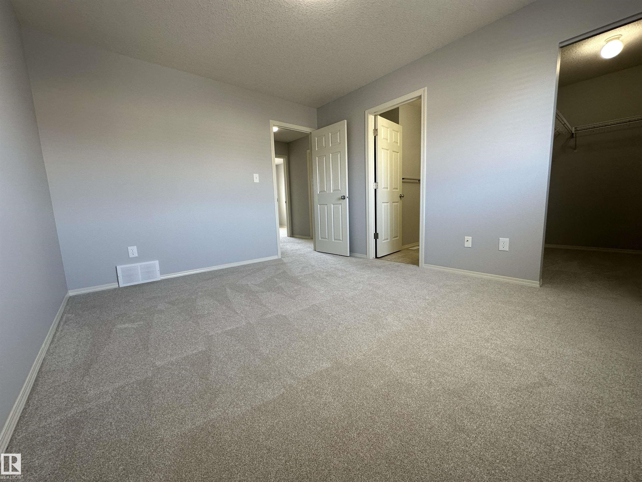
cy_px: 241
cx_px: 321
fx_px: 260
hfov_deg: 102.1
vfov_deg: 85.7
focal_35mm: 14
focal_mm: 2.22
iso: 125
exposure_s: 1/120
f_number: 2.2
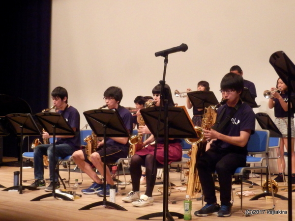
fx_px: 588
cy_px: 110
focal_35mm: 69
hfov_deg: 28.2
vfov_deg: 21.3
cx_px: 148
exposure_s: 1/160
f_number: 4.8
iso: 1600
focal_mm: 12.3
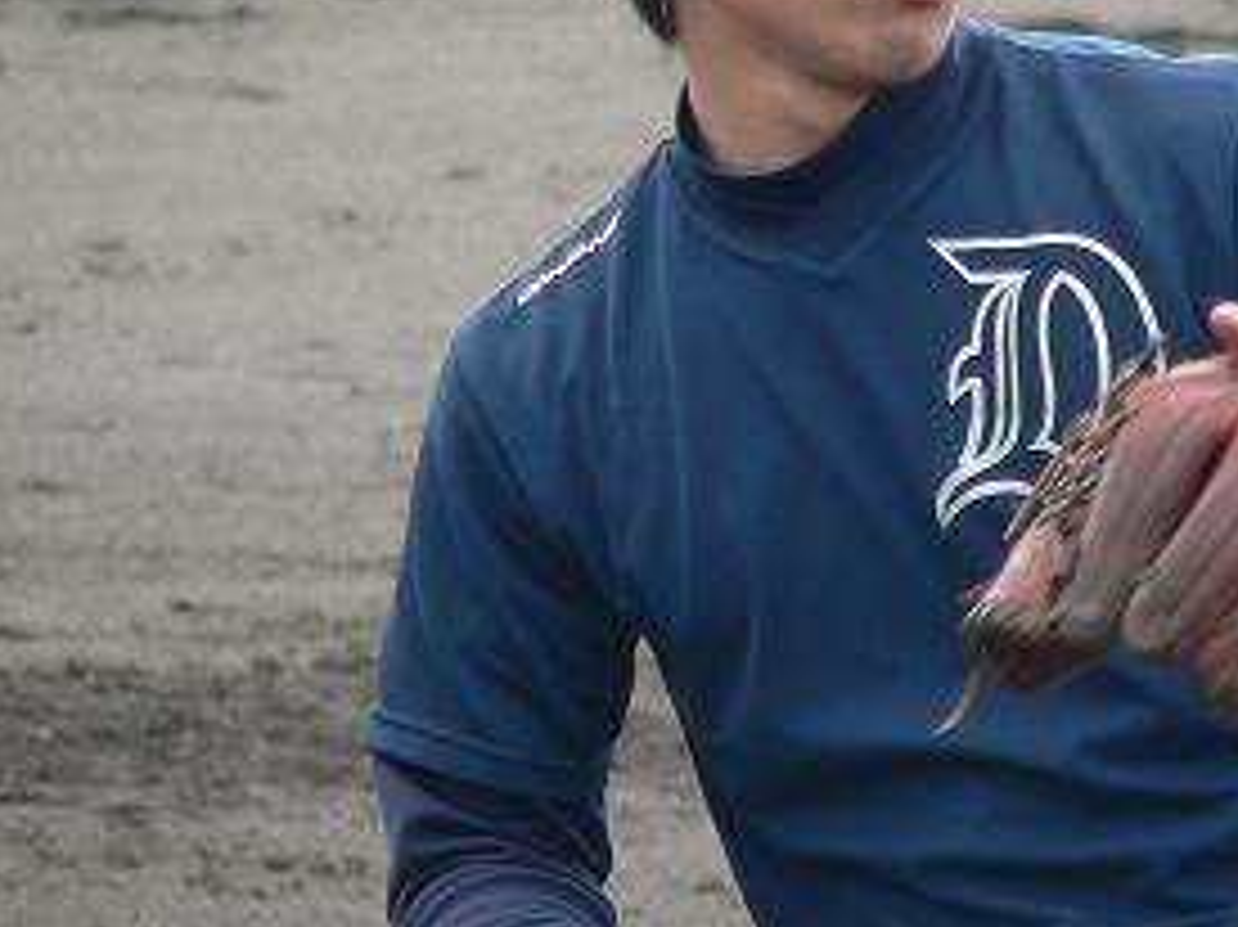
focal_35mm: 771
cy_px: 99
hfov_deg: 2.6
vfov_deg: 1.9
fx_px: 27562
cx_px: 1089
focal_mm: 55.2
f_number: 2.8
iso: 80
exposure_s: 1/250
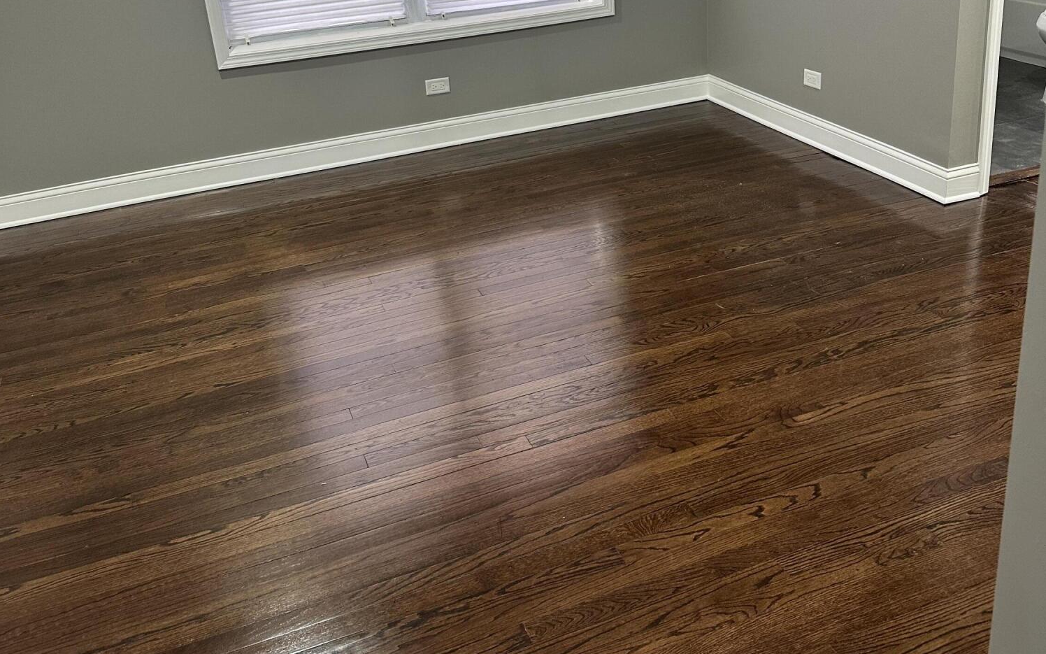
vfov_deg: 36.5
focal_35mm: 34
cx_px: 522
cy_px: 169
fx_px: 969
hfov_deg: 56.7
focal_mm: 6.86
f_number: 1.78
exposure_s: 1/60
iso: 200
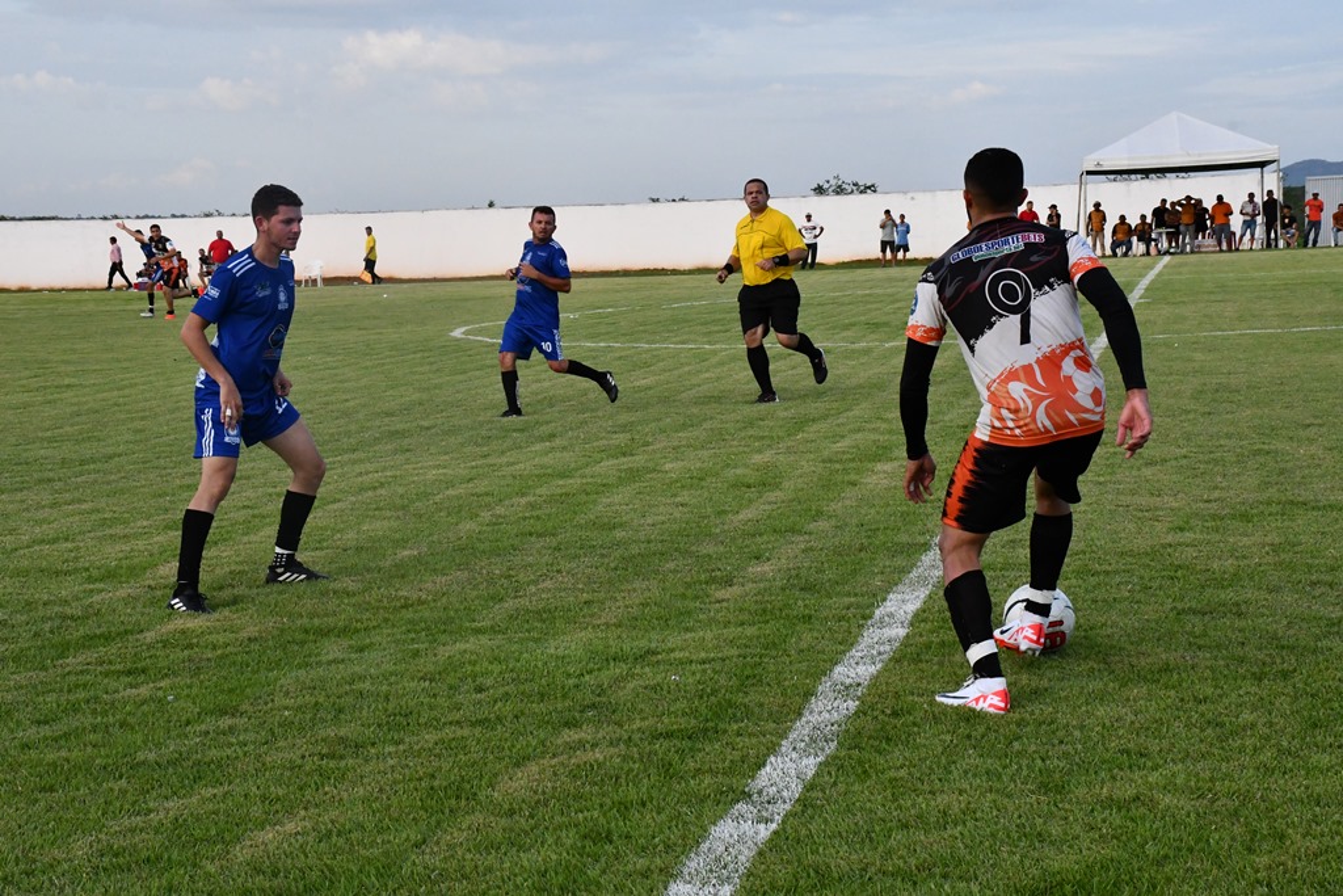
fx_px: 2686
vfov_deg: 18.9
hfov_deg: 28.1
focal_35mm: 72
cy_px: 448
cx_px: 672
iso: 3200
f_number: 14
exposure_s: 1/800
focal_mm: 48
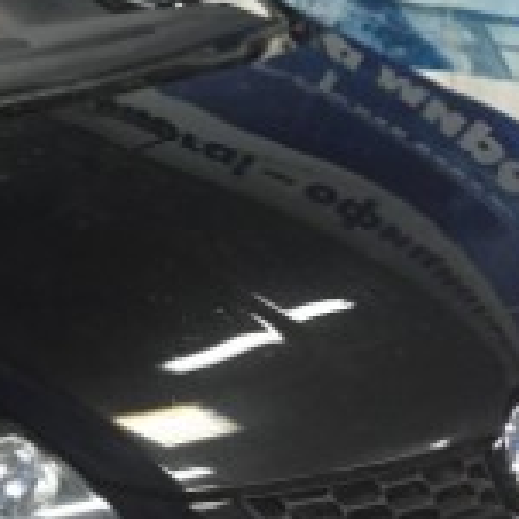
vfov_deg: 25.1
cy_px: 141
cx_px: -10
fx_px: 1153
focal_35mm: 68
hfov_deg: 24.1
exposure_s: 1/25
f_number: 2.2
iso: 250
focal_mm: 4.15
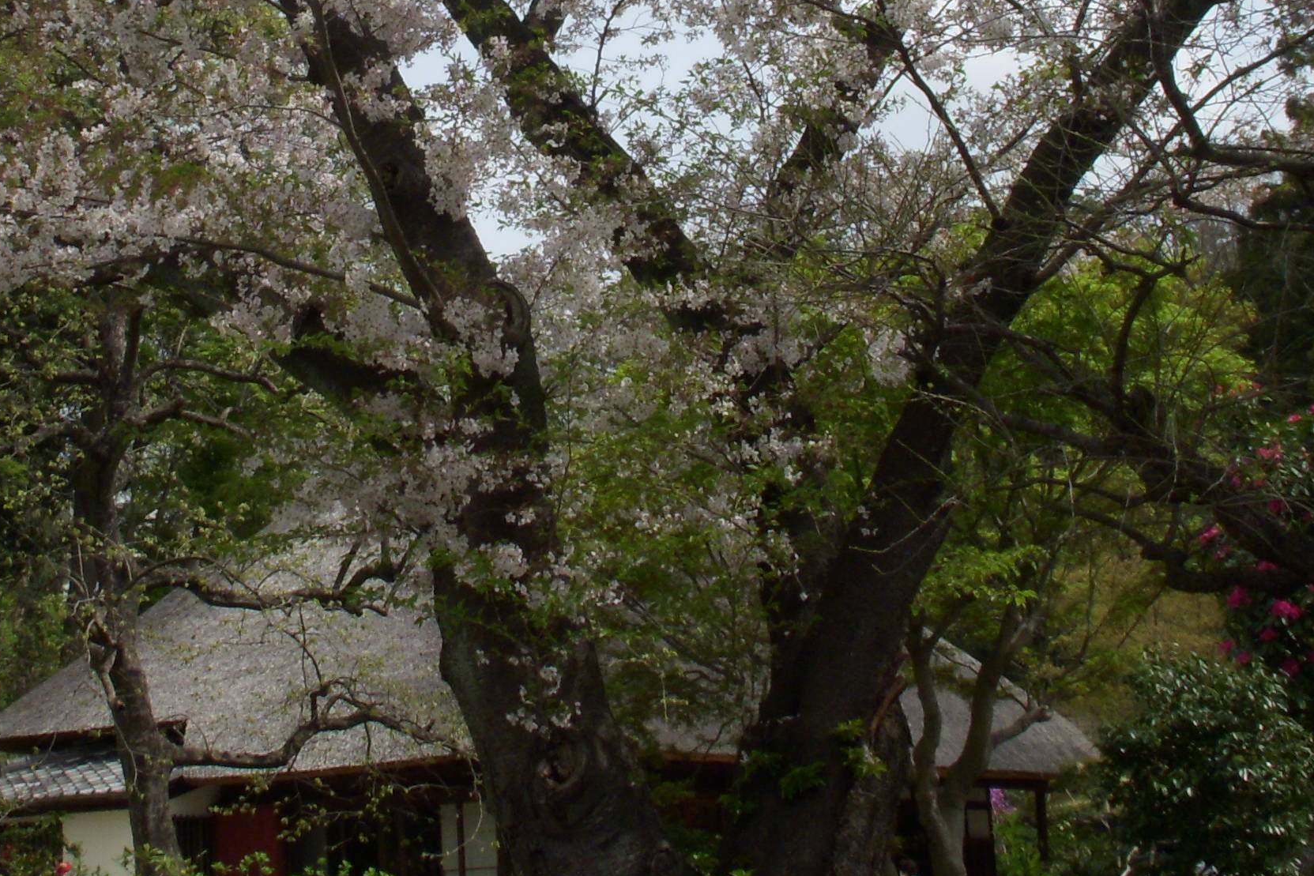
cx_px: 494
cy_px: 32
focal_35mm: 73
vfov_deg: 18.3
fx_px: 2665
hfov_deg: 27.6
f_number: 6.6
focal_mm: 6.3
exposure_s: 1/400
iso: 100
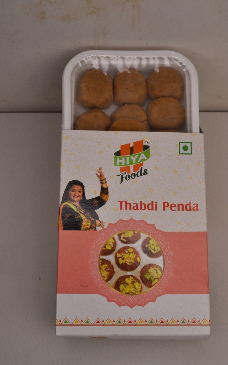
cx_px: 133
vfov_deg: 36.3
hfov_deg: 23.1
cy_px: 192
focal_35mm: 56
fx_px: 557
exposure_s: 1/125
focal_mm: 50
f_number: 20
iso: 500
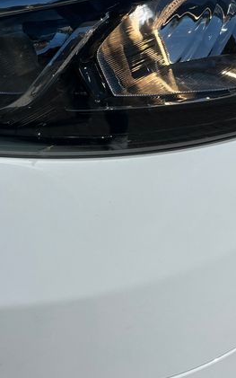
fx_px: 690
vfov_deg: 29.4
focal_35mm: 67
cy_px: 40
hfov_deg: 19.4
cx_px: 86
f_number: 1.6
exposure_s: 1/13333
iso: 50
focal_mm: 5.1
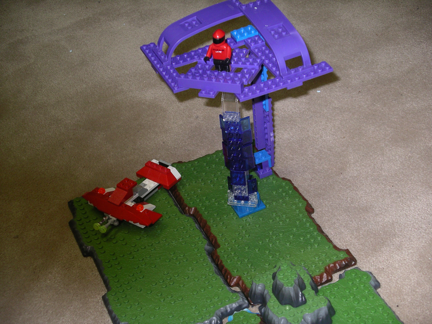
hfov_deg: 27.0
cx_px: 216
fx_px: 899
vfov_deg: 20.4
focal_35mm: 72
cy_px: 162
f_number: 3.5
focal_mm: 14.9
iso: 200
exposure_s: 1/50
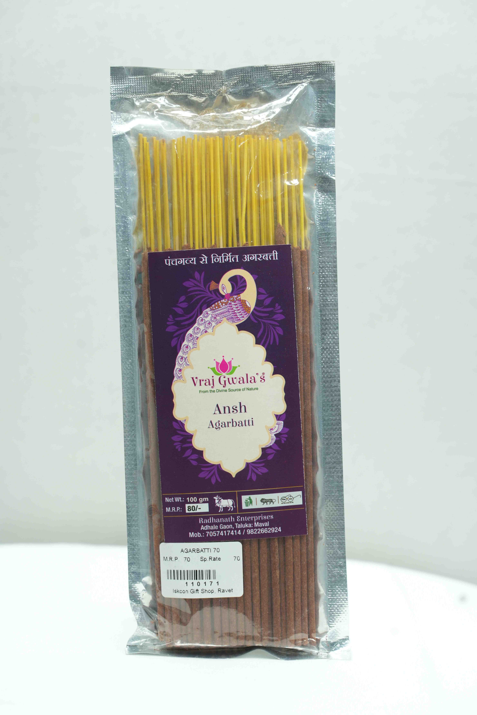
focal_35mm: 105
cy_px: 358
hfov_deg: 13.0
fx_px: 2087
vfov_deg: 19.5
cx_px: 238
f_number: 5.6
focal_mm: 105
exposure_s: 1/60
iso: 400
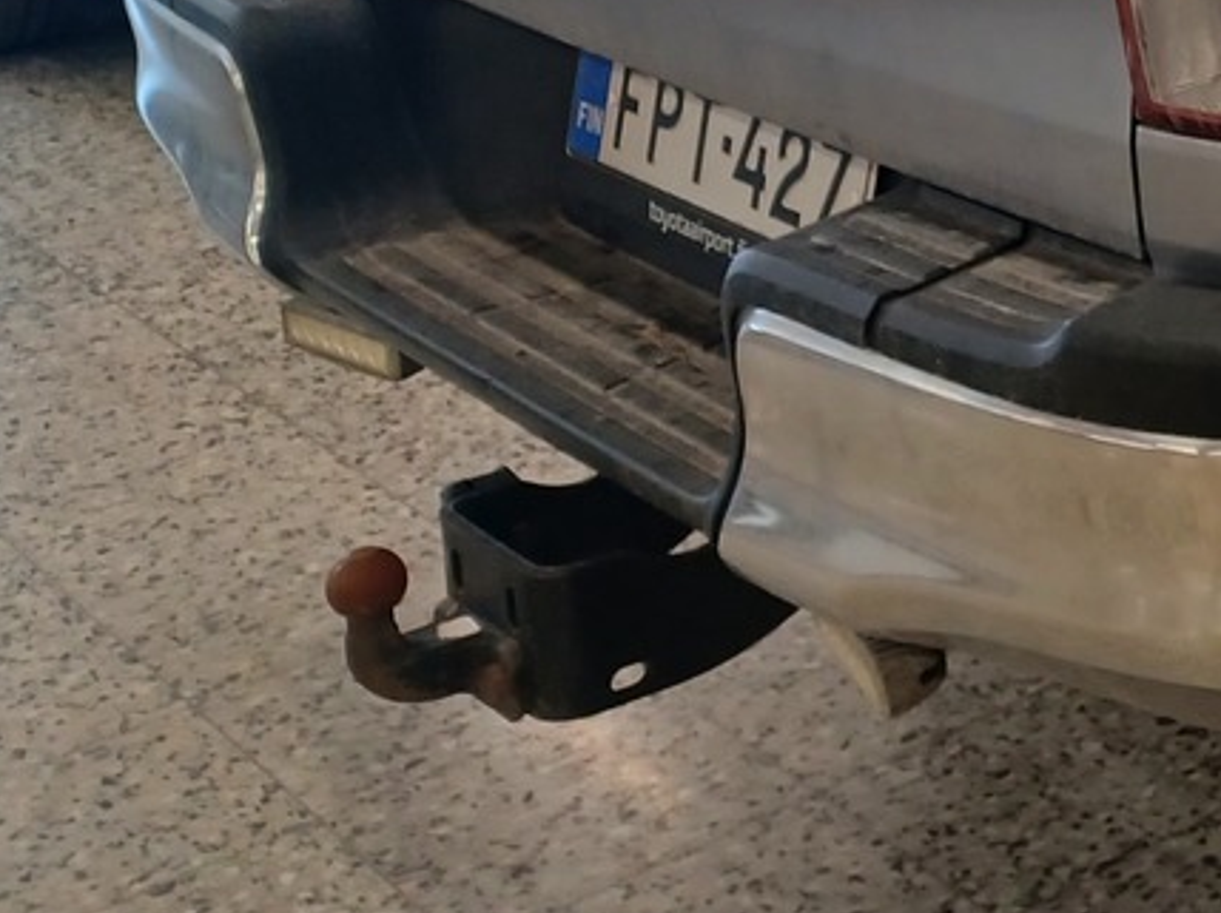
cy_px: -236
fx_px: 2960
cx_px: 1904
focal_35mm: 84
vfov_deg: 16.7
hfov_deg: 19.8
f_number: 1.8
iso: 100
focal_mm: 4.6
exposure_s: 1/50
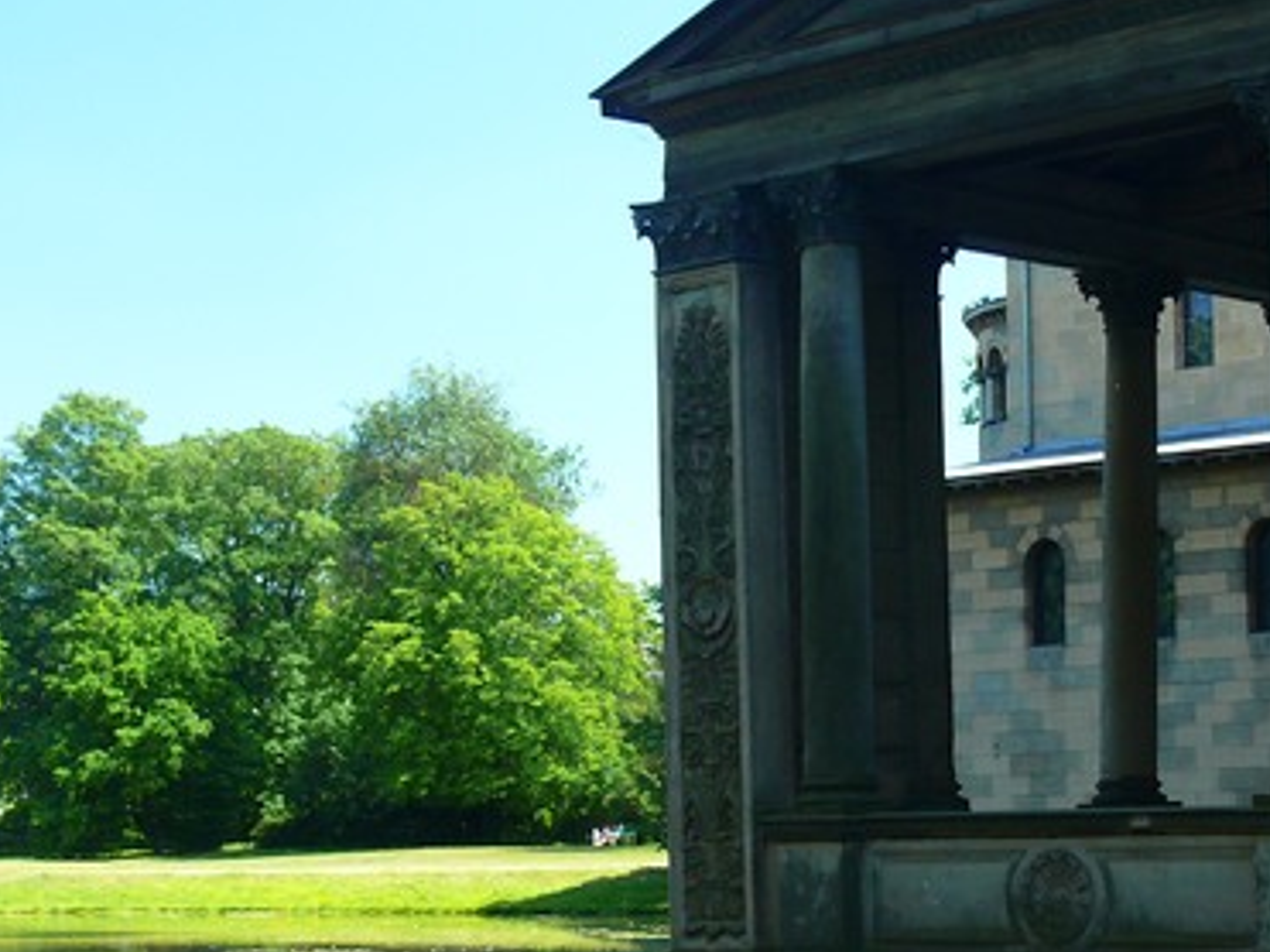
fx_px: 3117
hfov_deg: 23.0
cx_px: 780
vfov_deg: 17.3
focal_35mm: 85
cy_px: 606
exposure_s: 1/100
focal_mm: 8.8
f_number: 2.8
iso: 100
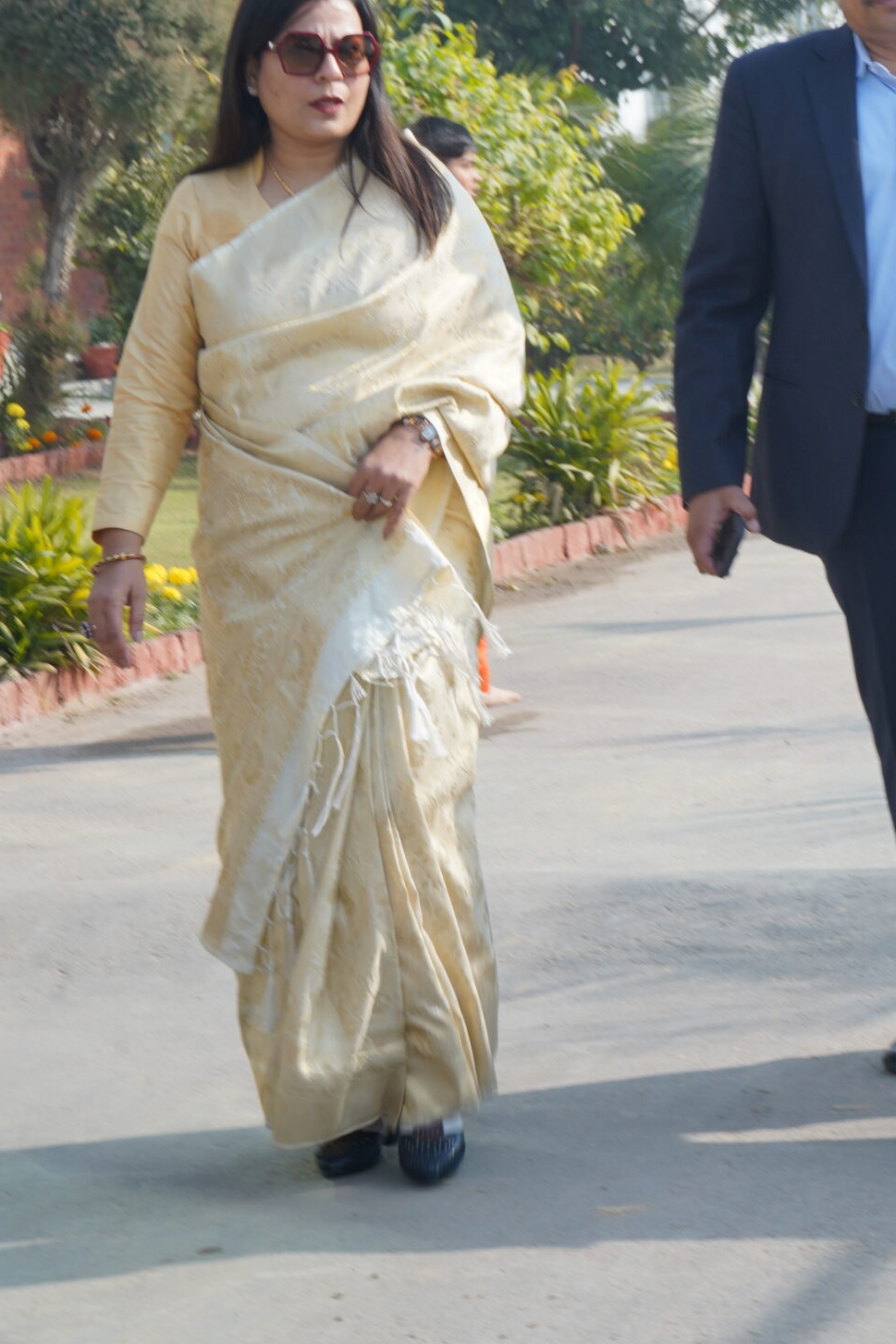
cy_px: 189
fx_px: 4143
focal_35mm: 111
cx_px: 660
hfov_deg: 12.3
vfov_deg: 18.2
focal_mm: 63
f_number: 11
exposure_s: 1/125
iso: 200
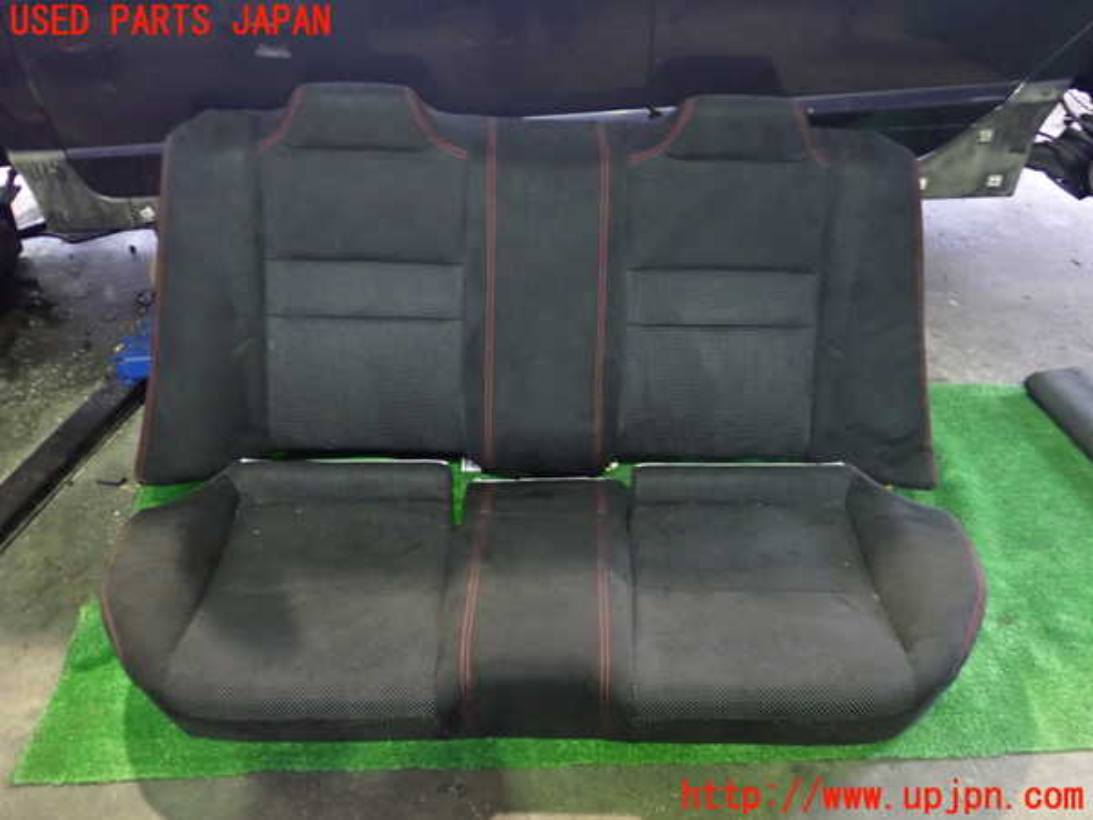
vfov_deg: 46.8
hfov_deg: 60.0
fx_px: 947
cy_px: 410
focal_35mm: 30
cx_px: 546
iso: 800
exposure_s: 1/13
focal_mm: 5.4
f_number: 2.3
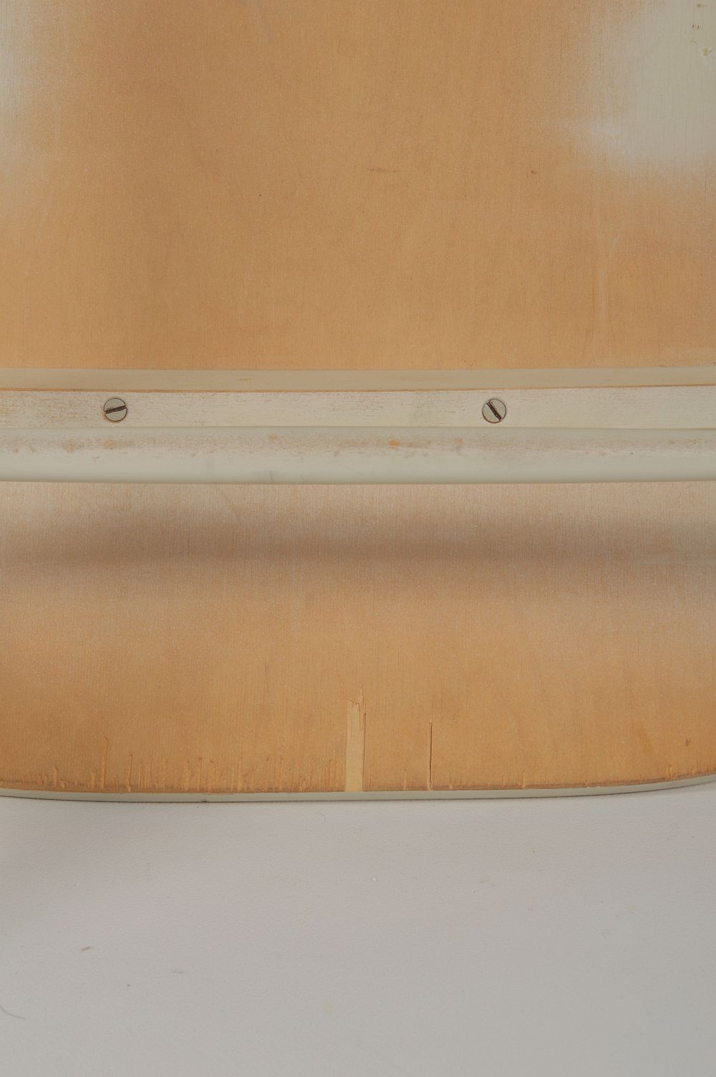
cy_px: 538
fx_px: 4259
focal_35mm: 142
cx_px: 358
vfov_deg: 14.4
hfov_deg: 9.6
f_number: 22
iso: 100
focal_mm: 95
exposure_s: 1/125
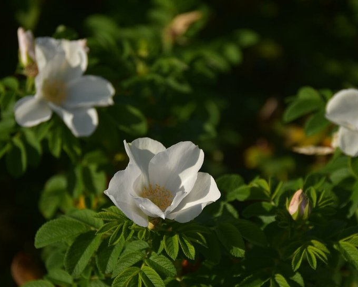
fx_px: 1166
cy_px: 150
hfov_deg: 17.5
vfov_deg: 14.0
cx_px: 177
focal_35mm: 110
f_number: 3.8
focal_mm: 52
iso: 100
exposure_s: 1/1000
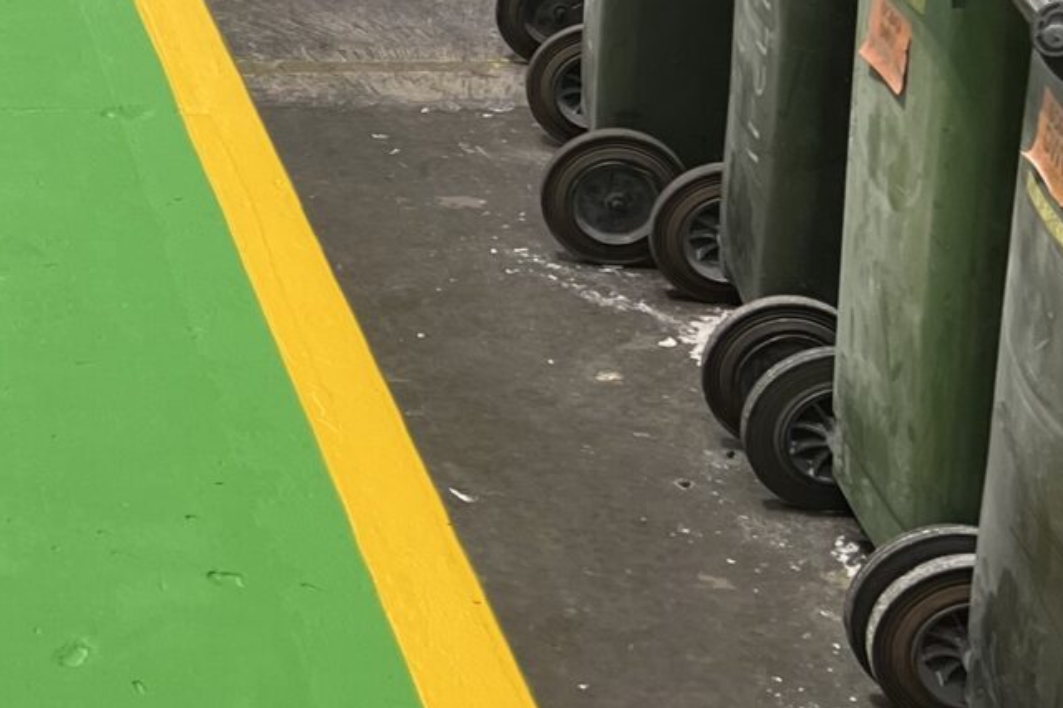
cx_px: -468
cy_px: -136
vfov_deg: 12.4
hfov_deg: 17.3
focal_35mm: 108
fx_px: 3188
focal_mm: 5.7
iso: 64
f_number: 1.5
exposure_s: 1/100
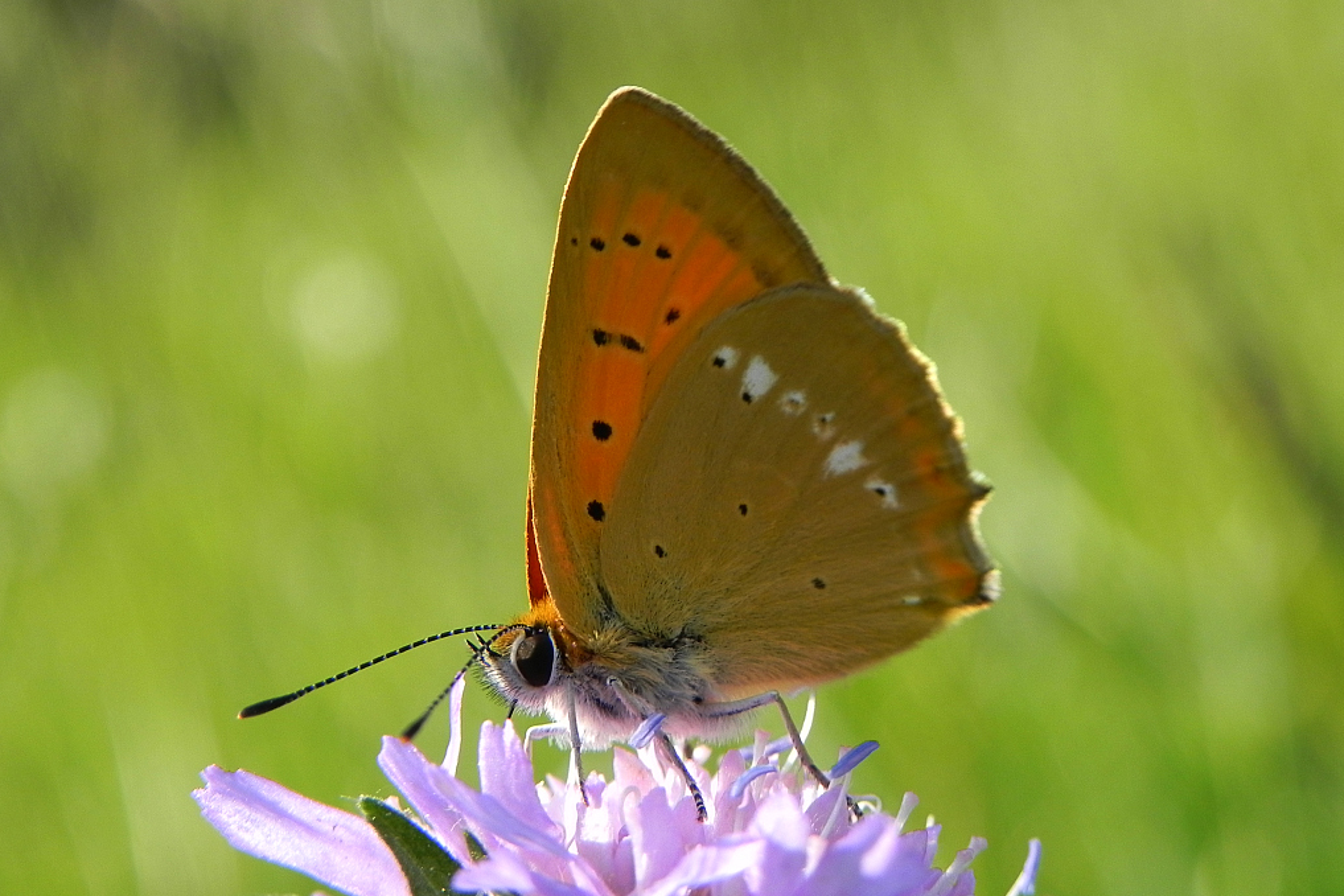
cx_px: 671
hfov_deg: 18.6
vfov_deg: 12.5
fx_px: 4106
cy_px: 465
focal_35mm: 110
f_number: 4
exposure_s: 1/519
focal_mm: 18.8
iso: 160
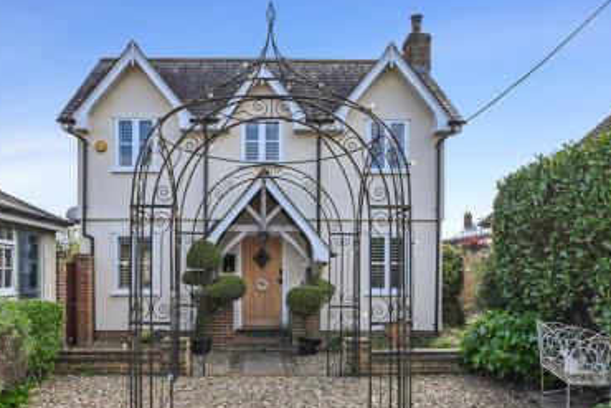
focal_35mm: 18
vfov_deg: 67.2
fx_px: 306
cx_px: 263
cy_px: 229
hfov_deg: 89.4
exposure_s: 1/640
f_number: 8
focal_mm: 14
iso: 500
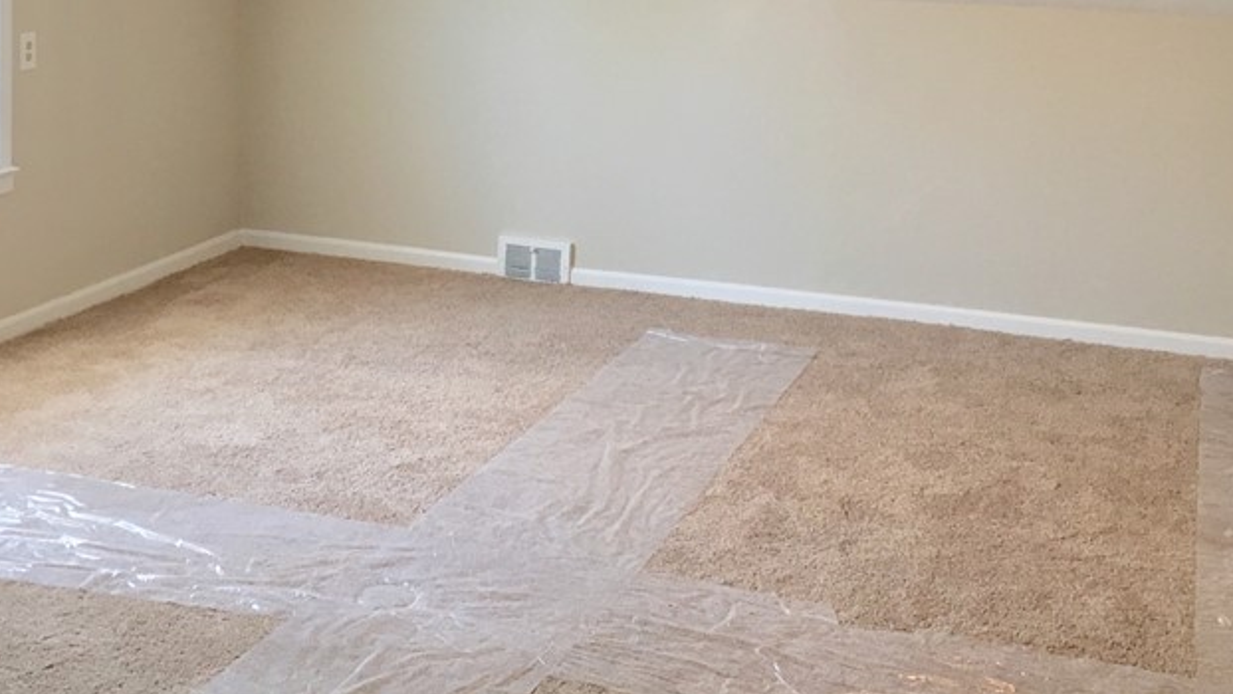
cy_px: 61
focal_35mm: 52
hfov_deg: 39.9
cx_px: 634
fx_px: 1700
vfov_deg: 22.5
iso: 50
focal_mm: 4.15
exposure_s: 1/33
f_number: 2.2
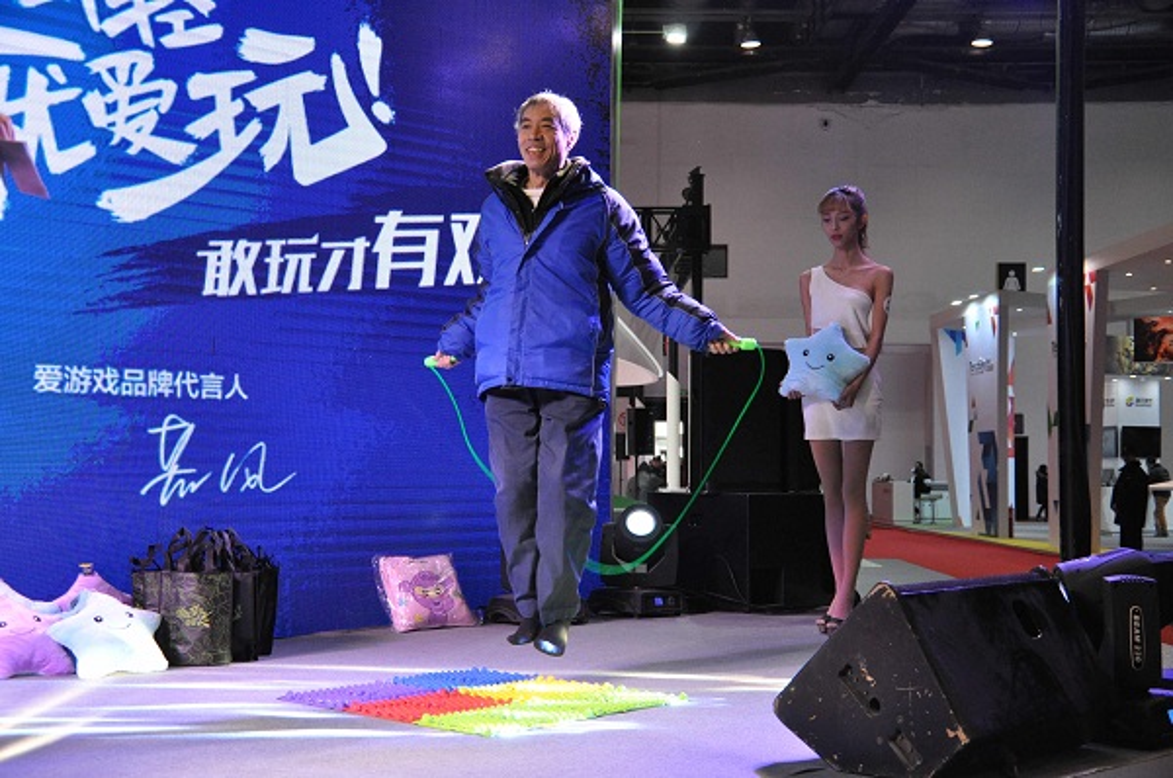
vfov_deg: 28.0
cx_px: 586
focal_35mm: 48
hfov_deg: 41.2
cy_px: 389
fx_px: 1561
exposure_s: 1/320
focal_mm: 32
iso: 1600
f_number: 4.2
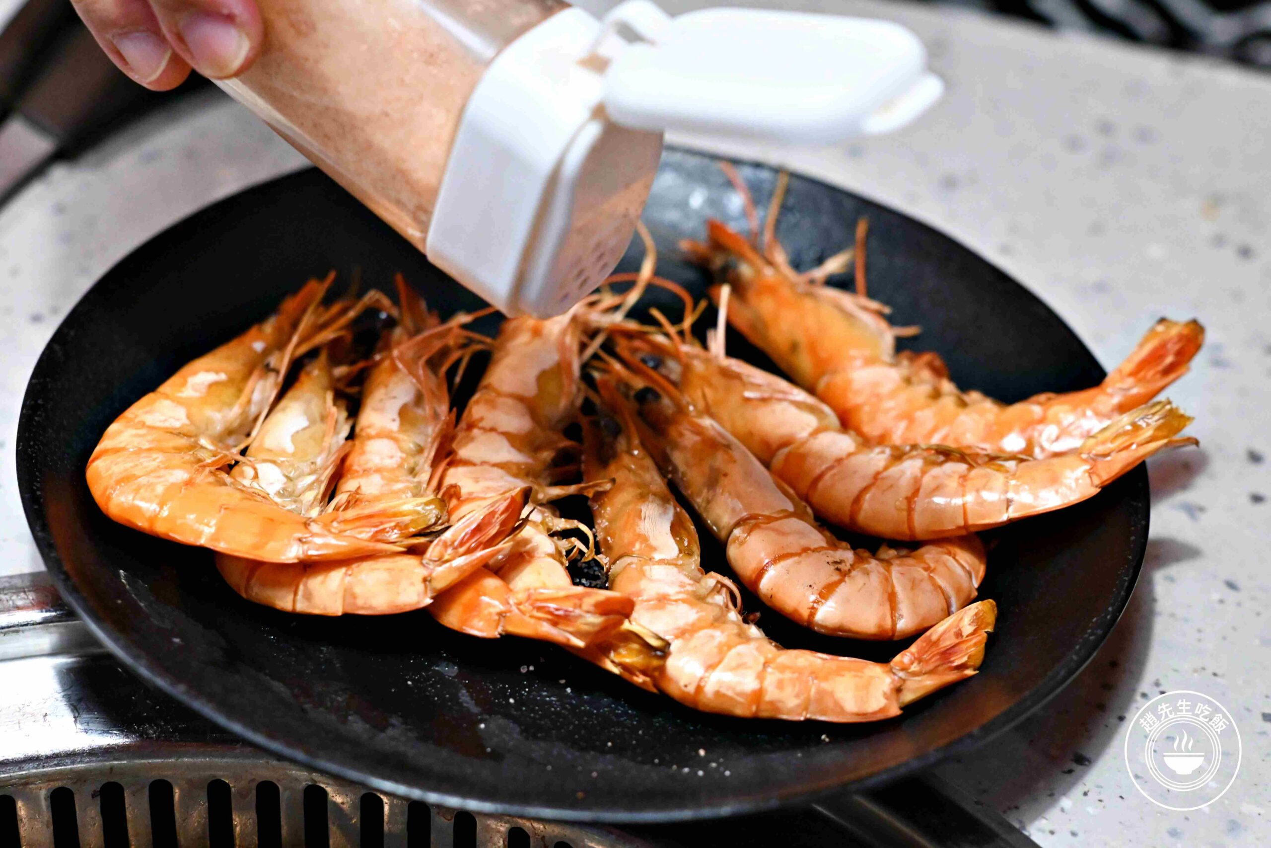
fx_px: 2648
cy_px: 424
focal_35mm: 75
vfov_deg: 18.2
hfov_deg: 27.0
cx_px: 636
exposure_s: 1/160
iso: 3600
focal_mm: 50
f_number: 3.2
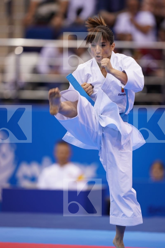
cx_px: 82
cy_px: 124
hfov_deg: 3.4
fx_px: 2750
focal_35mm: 400
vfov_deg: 5.2
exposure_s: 1/500
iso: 640
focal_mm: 400
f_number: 2.8
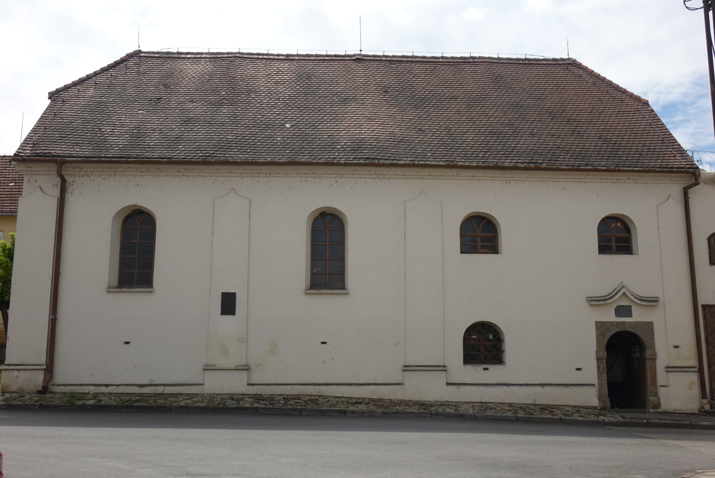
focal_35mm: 38
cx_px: 358
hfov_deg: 50.7
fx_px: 755
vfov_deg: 35.1
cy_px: 239
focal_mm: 13.94
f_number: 4
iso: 125
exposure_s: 1/640
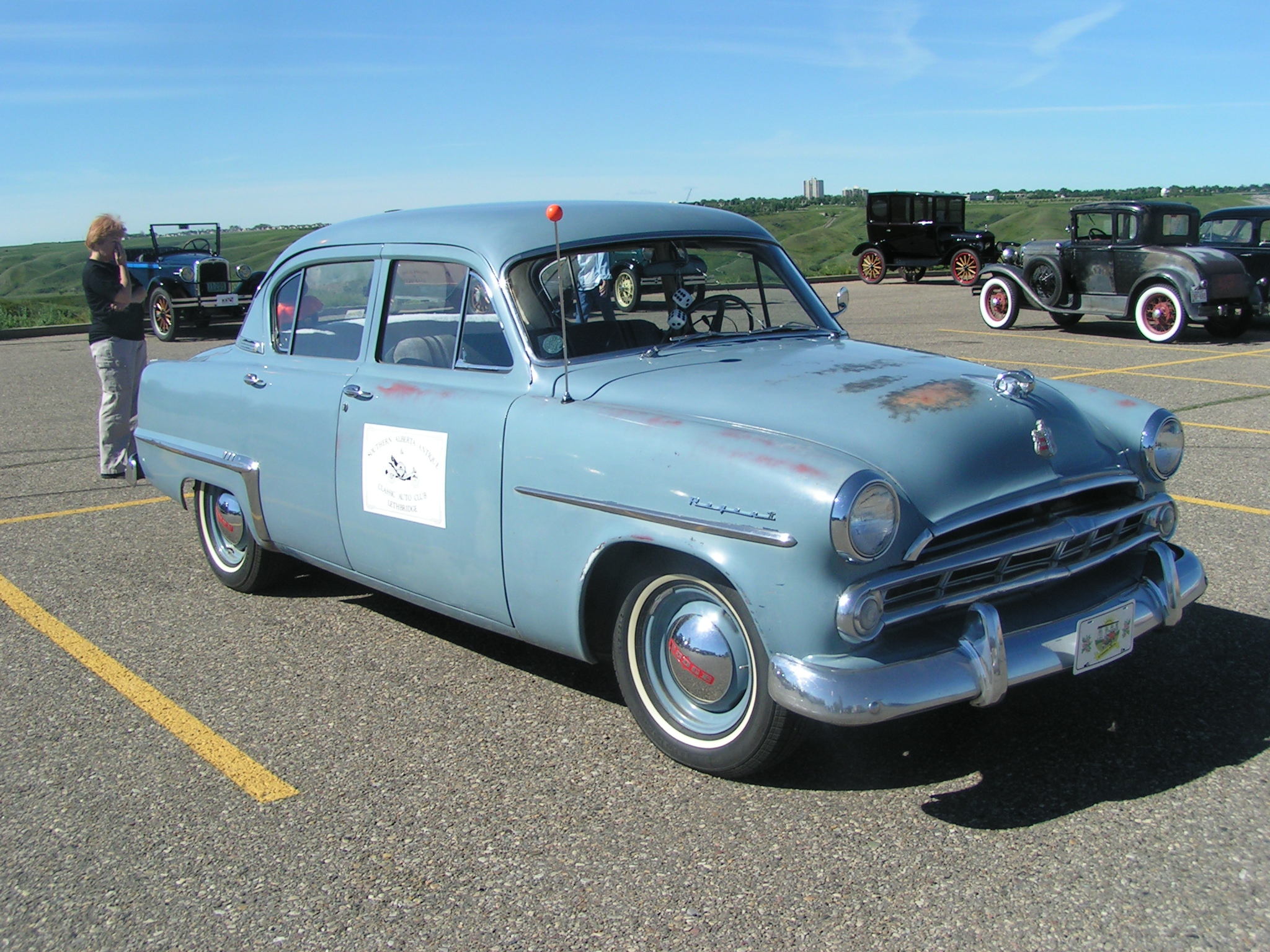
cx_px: 635
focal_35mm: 38
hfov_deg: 49.0
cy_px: 476
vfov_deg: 37.7
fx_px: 1394
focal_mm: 5.8
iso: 50
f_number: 5.6
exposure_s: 1/400
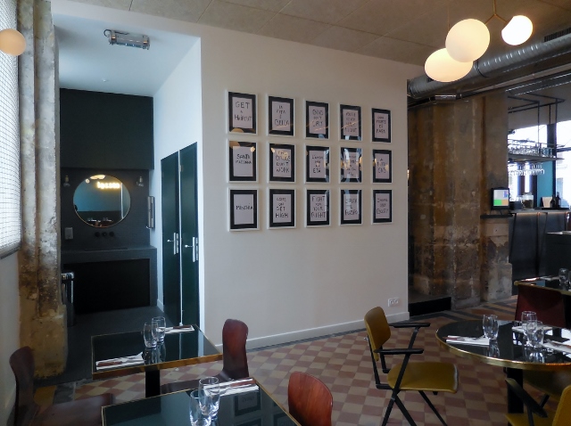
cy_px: 213
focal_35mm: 25
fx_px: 412
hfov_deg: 69.5
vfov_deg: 54.8
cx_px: 286
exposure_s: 1/30
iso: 320
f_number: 3.3
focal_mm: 4.5
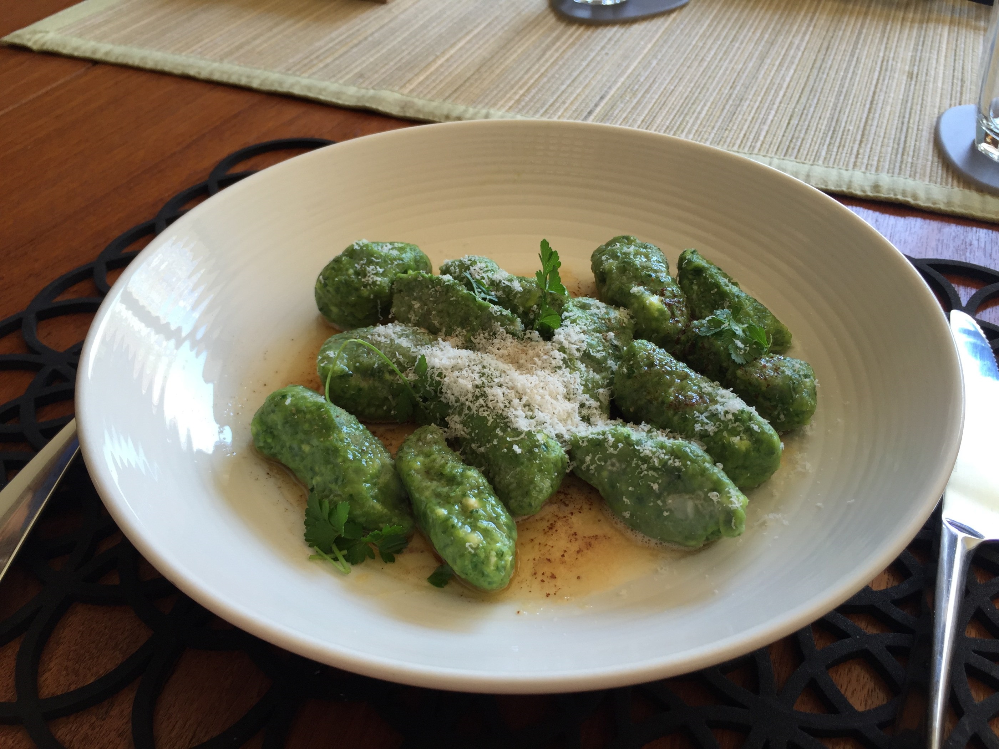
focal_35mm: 29
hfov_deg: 61.7
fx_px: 837
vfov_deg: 48.2
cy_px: 374
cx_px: 500
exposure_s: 1/50
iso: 32
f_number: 2.2
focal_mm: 4.15
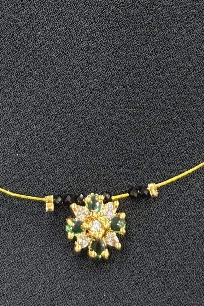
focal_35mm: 160
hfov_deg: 8.6
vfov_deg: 12.4
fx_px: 1359
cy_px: -111
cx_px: 94
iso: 320
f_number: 1.6
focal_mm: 5.96
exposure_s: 1/25
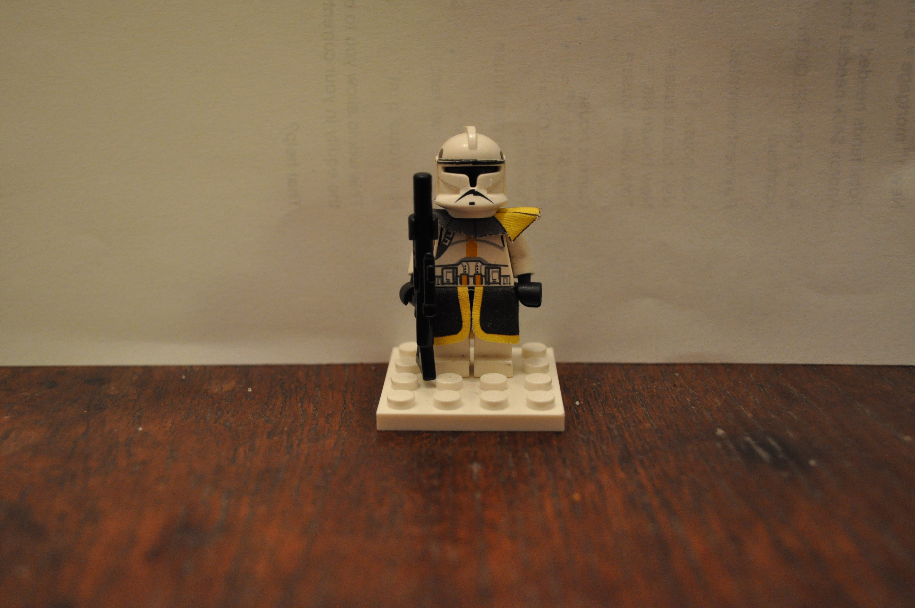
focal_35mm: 39
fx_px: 990
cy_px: 304
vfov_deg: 34.1
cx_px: 458
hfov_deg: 49.6
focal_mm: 26
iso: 1600
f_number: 4.2
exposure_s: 1/13
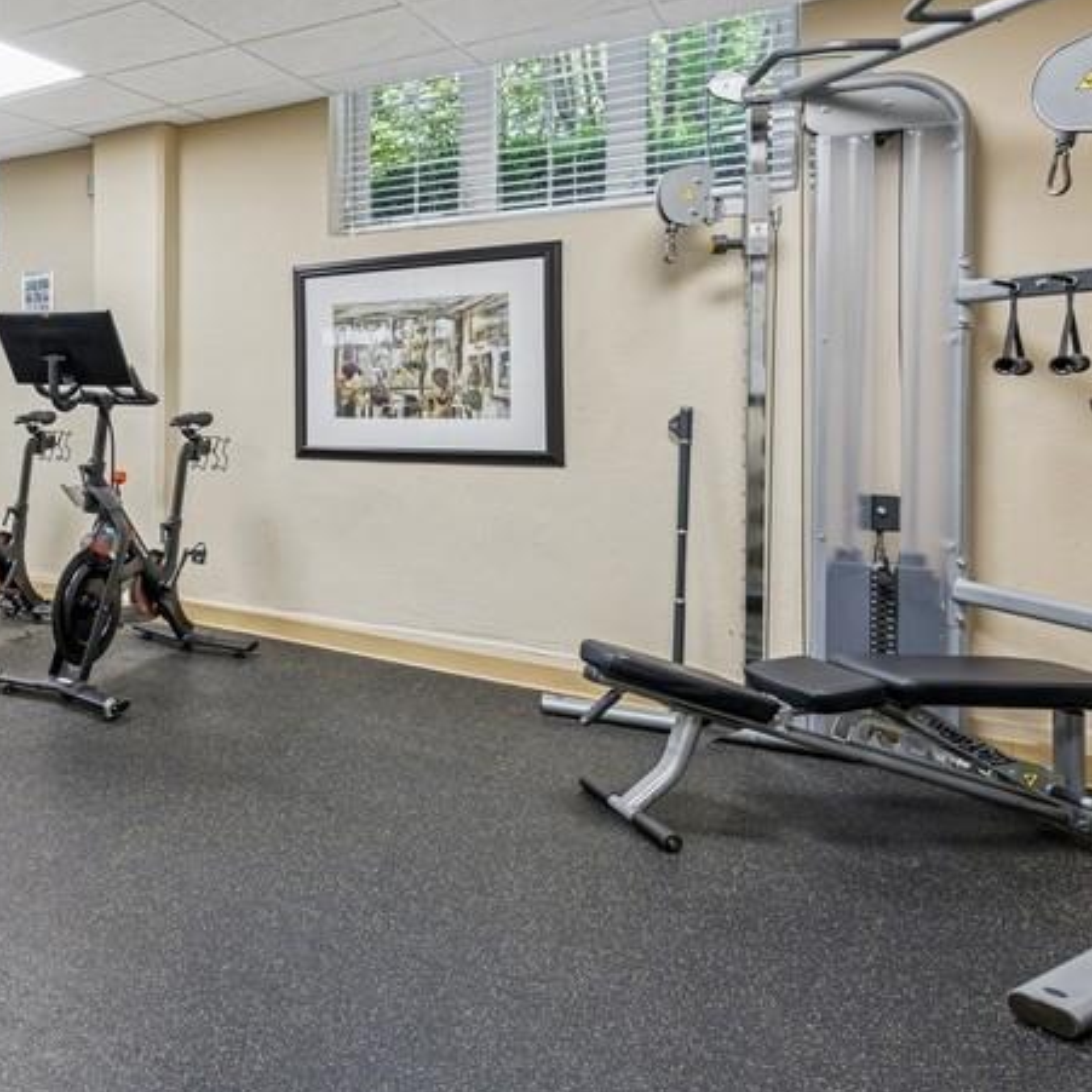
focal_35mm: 27
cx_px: -29
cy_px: 380
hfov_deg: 47.6
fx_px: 964
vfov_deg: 58.0
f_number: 8
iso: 200
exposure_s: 1/13
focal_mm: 14
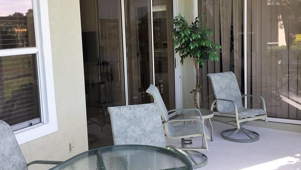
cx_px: 133
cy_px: 76
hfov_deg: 49.3
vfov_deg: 29.0
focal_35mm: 41
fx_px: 327
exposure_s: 1/190
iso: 32
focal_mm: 4.15
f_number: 2.2
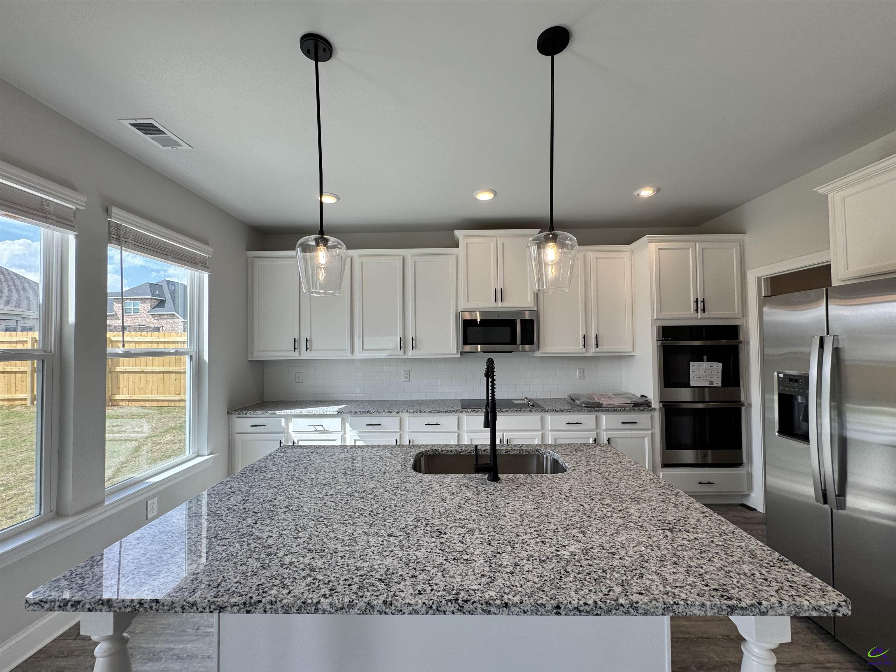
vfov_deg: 85.7
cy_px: 336
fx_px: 362
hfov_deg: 102.1
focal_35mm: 14
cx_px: 448
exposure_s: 1/173
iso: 40
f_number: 2.2
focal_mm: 2.22
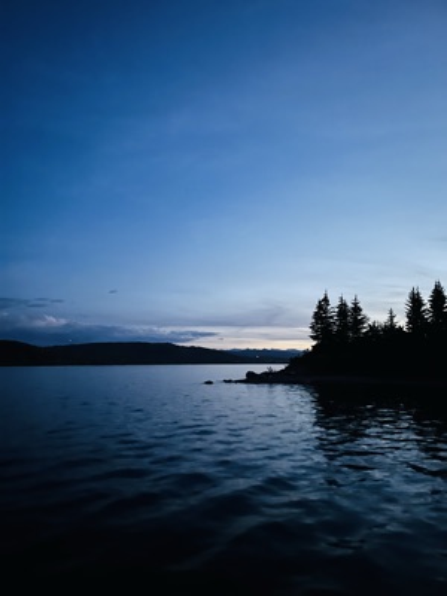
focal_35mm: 26
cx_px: 224
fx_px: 448
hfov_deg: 53.1
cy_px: 298
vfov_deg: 67.3
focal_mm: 5.1
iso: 800
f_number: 1.6
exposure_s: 1/9
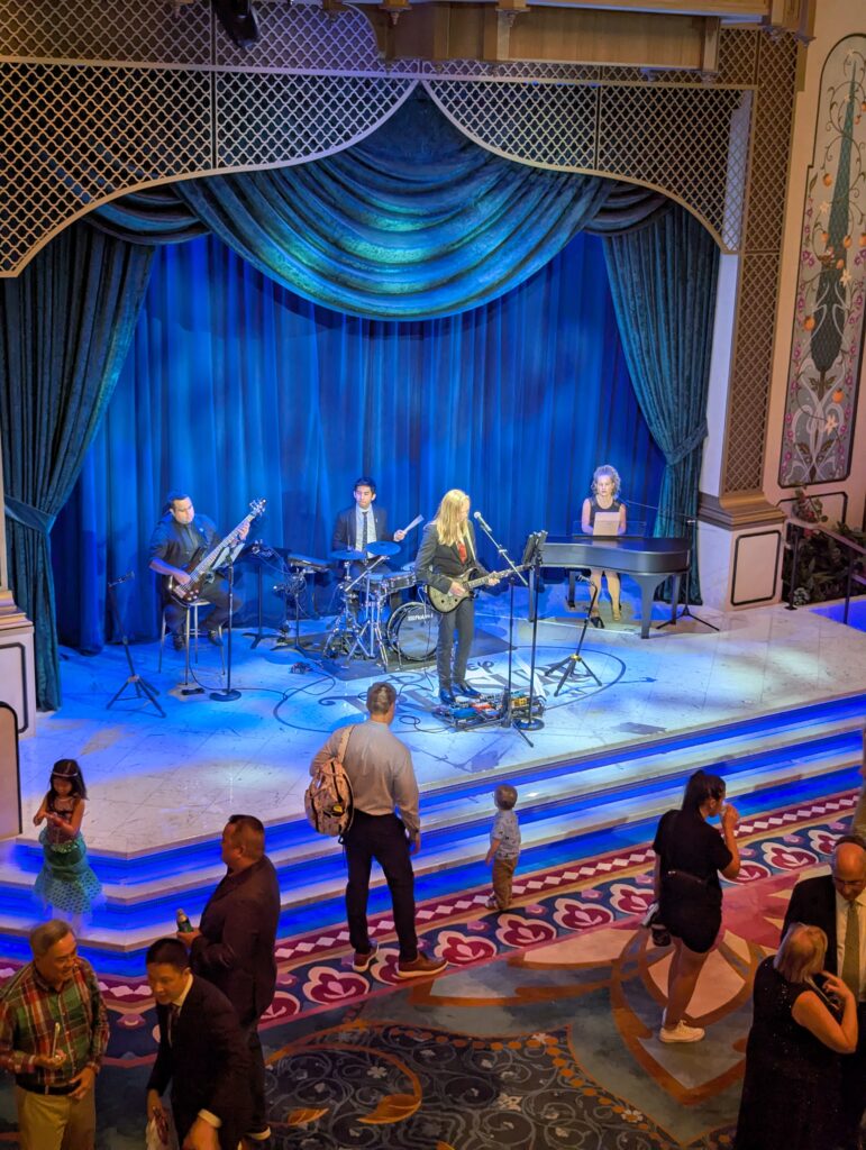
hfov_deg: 30.3
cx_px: 433
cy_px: 575
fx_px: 1597
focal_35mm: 48
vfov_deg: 39.6
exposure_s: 1/34.3
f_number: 1.85
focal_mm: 6.81
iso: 67
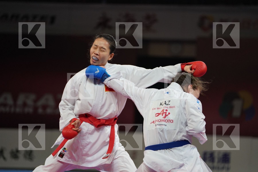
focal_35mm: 167
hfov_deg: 12.3
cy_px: 86
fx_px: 1197
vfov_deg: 8.2
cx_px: 129
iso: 1600
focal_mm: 167
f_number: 2.8
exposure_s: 1/1000
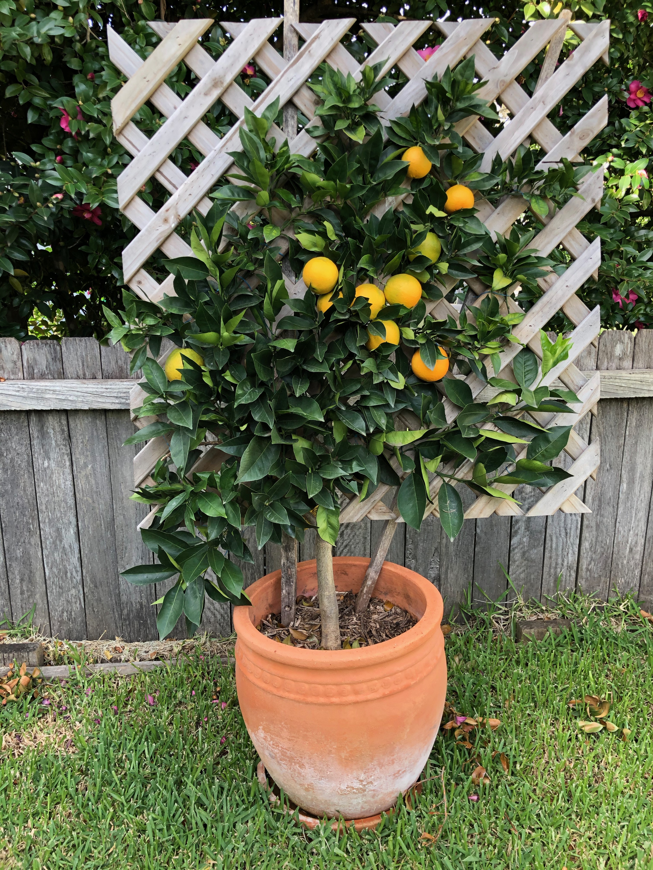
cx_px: 326
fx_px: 704
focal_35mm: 28
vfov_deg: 63.4
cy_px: 435
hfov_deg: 49.7
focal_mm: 4
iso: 32
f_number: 1.8
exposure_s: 1/120
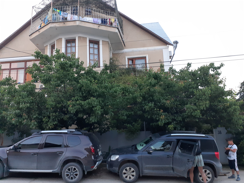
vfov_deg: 51.4
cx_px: 122
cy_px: 92
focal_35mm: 27
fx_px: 190
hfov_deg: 65.3
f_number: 1.9
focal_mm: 3.6
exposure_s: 1/50
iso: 160
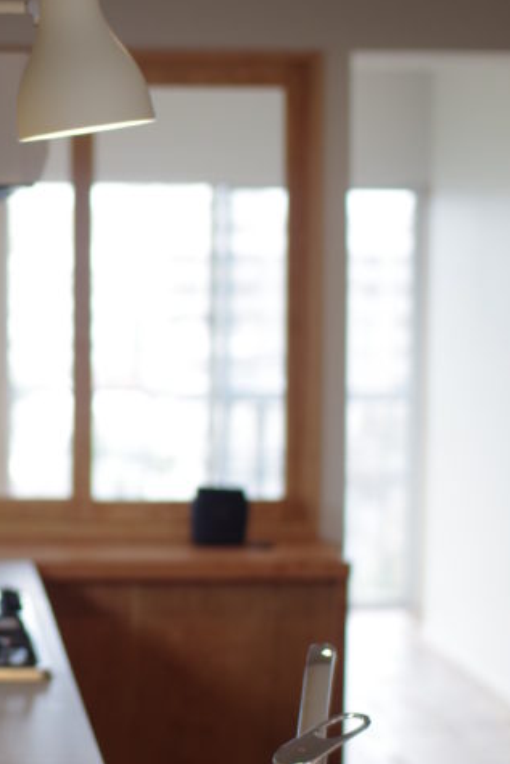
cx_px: -23
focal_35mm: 97
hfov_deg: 13.9
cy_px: 404
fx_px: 2060
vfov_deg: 21.0
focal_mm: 30
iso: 200
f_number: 1.8
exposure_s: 1/200
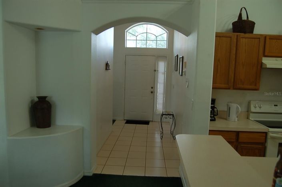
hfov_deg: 67.5
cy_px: 94
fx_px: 211
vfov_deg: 47.8
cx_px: 141
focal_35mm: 27
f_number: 4.5
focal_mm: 18
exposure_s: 1/80
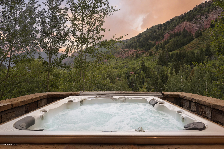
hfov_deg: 84.0
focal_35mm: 20
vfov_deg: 62.0
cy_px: 74
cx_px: 112
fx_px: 124
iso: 1000
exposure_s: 1/80
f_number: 7.1
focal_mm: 20
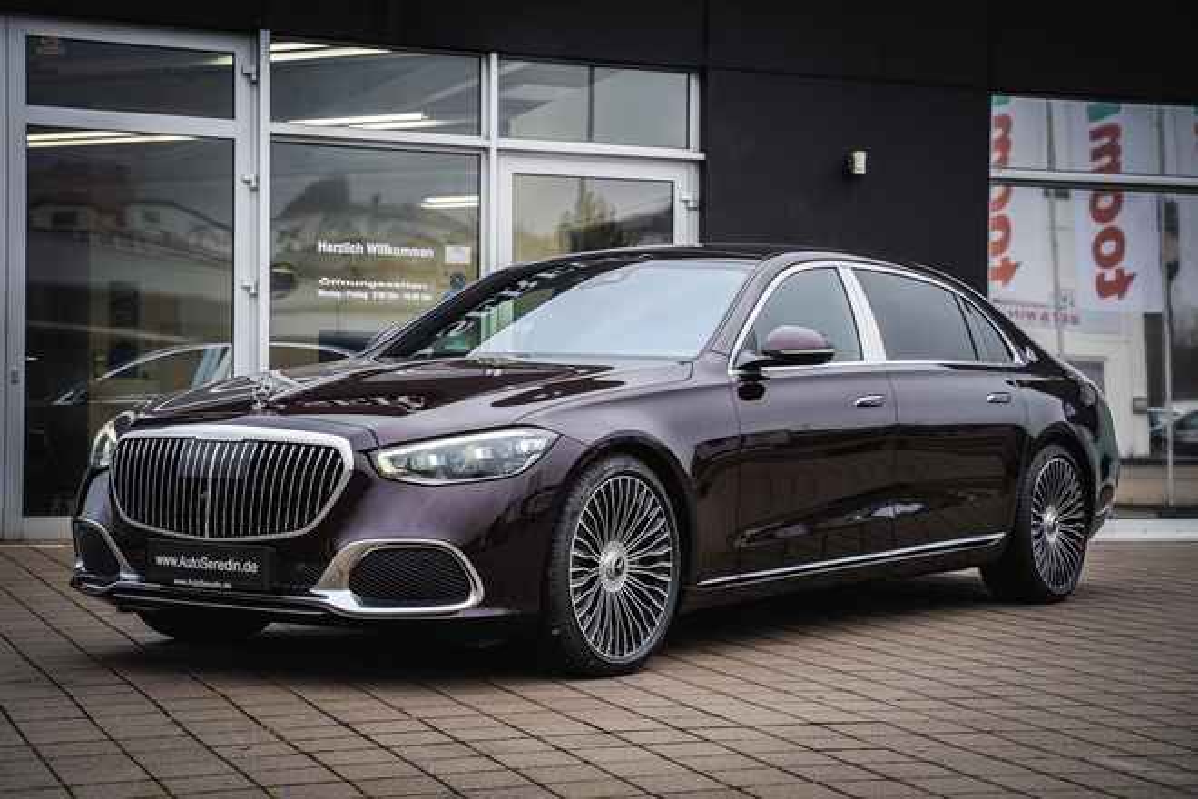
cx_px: 599
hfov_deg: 31.4
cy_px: 400
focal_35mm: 64
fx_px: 2130
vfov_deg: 21.2
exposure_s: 1/200
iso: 640
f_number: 5
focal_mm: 64
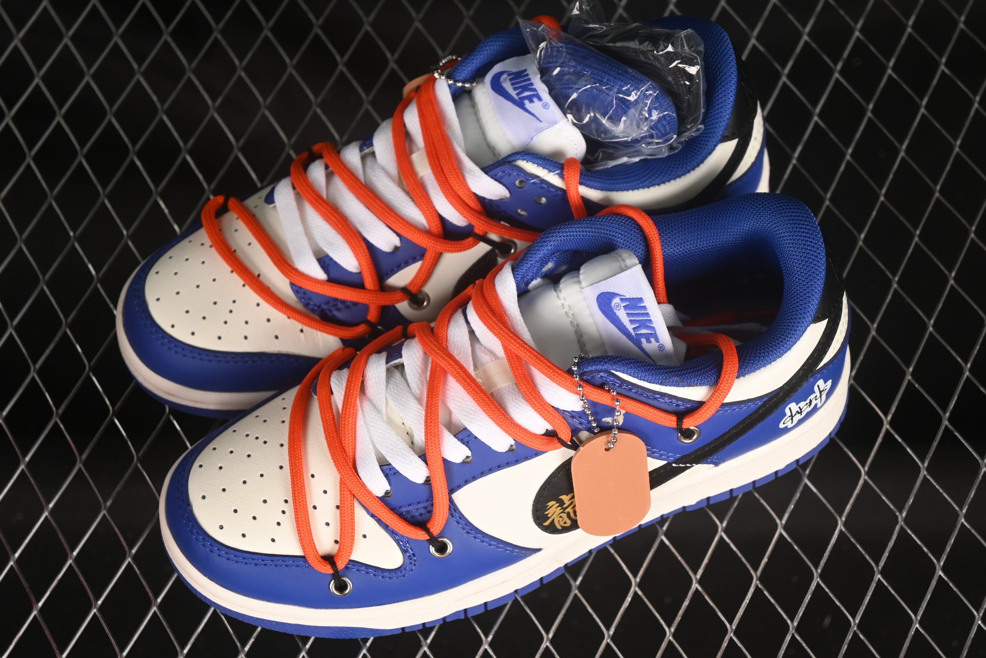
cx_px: 493
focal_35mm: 75
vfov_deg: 18.2
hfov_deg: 27.0
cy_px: 329
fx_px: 2054
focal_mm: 50
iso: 160
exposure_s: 1/80
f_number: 6.3
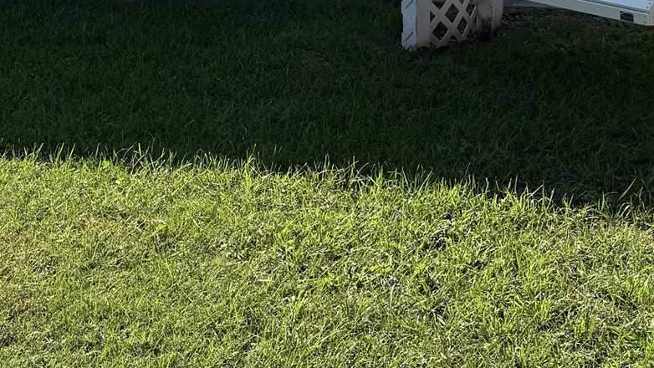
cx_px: 296
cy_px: -138
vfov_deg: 14.9
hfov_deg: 27.5
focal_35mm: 77
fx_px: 1335
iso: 100
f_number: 1.78
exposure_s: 1/4167
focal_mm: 6.76
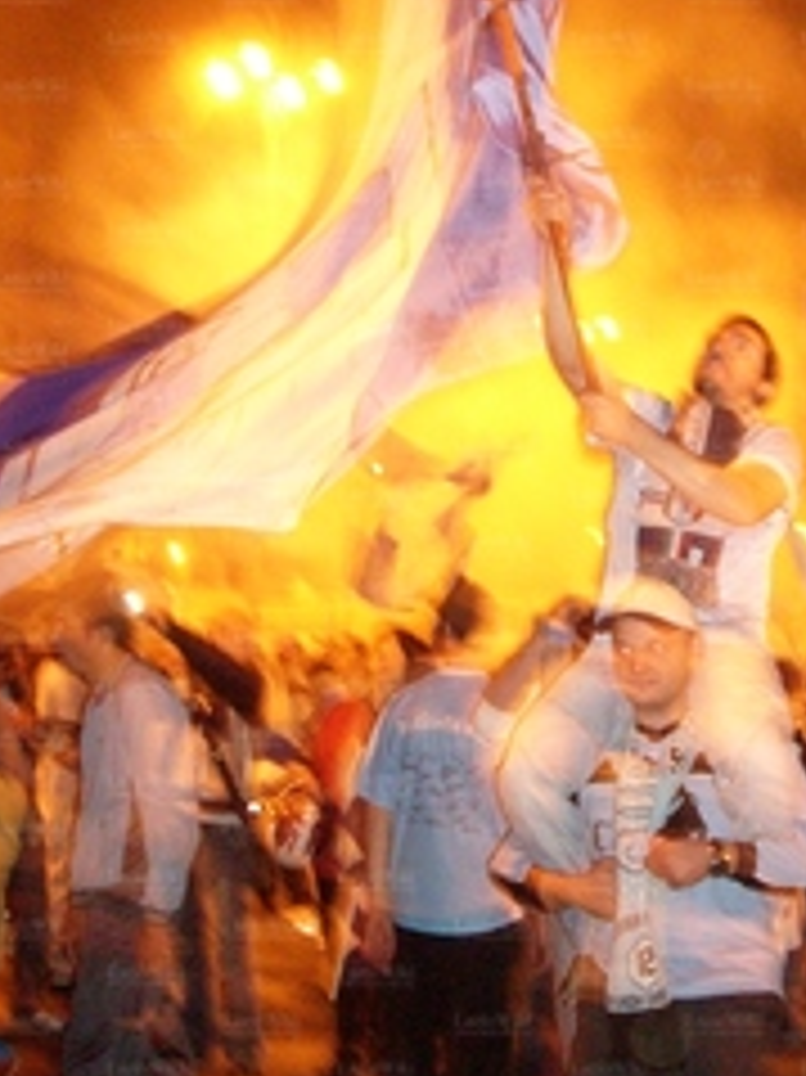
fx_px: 1927
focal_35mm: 62
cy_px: 500
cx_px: 666
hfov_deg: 23.2
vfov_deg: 31.2
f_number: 2.8
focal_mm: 6.2
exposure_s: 1/4
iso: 400
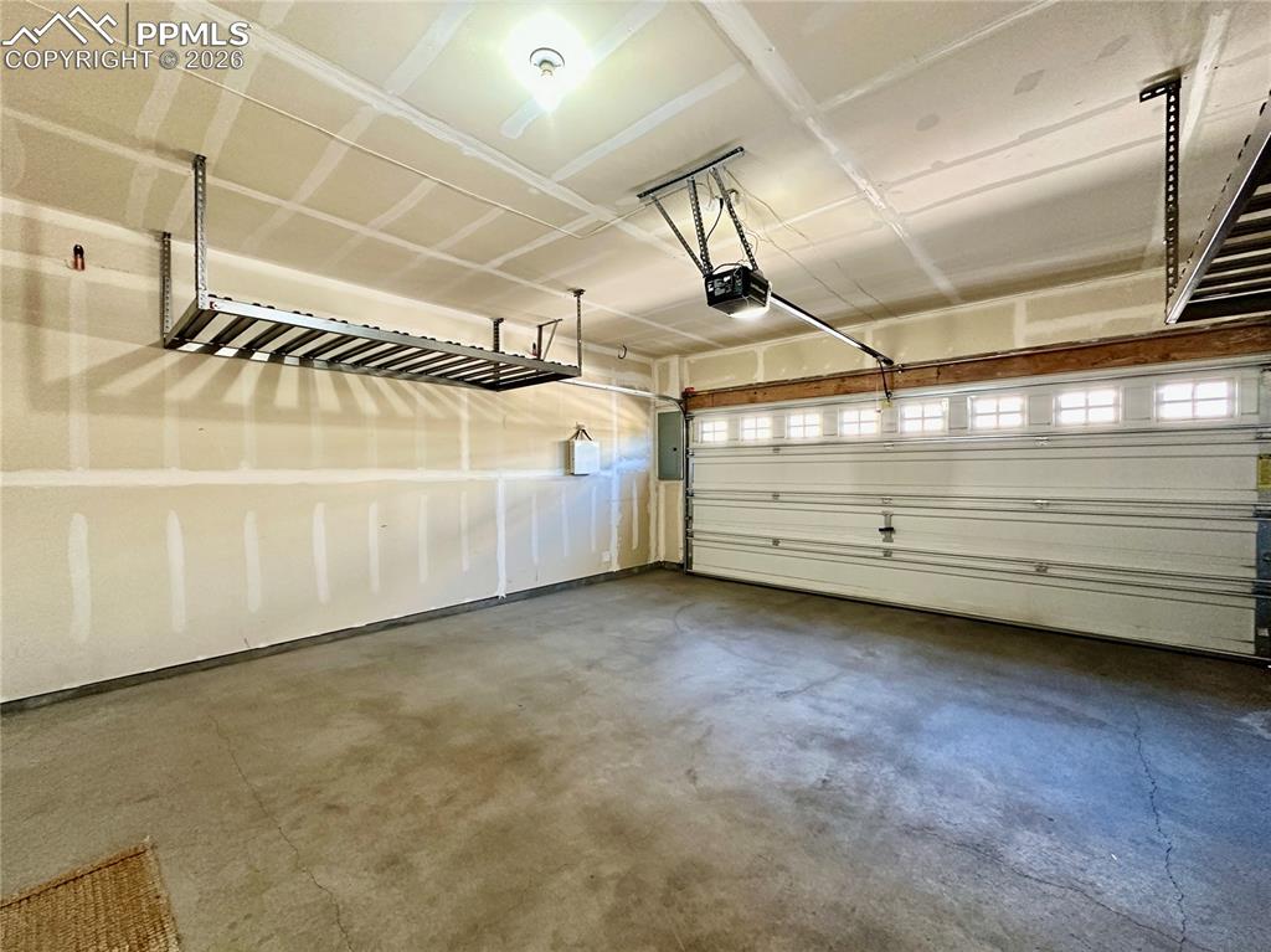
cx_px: 636
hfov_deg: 102.1
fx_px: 514
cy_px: 476
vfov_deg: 85.6
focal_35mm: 14
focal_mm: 2.22
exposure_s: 1/60
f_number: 2.2
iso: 400
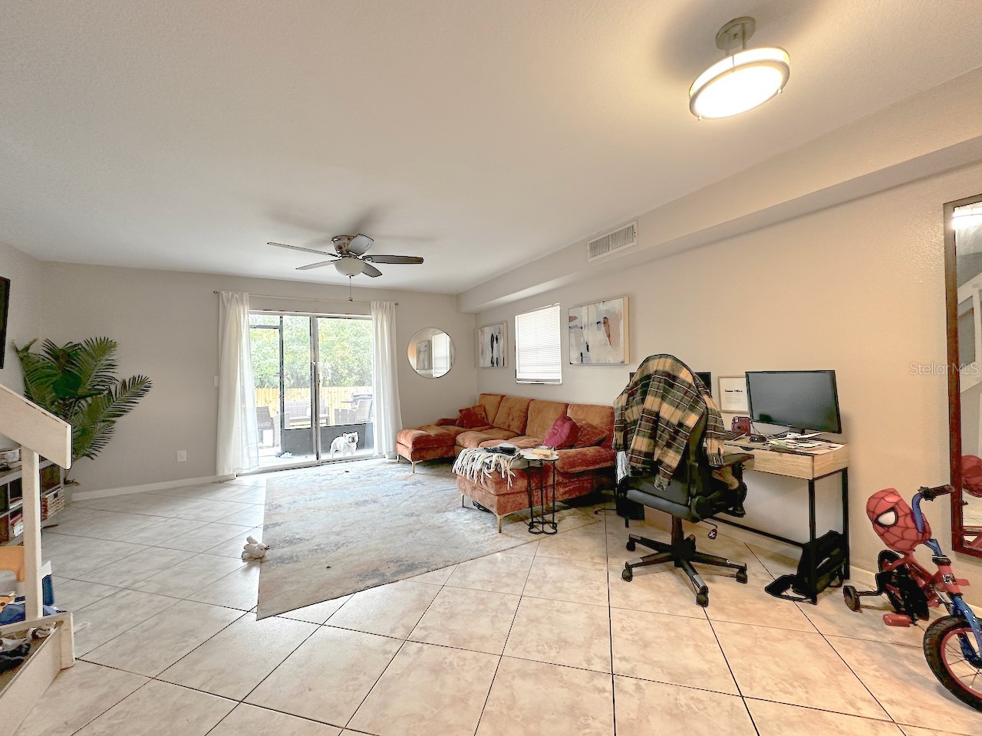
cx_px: 491
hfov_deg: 102.1
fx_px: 397
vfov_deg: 85.7
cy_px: 368
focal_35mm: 14
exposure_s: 1/60
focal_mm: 2.22
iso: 250
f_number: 2.2
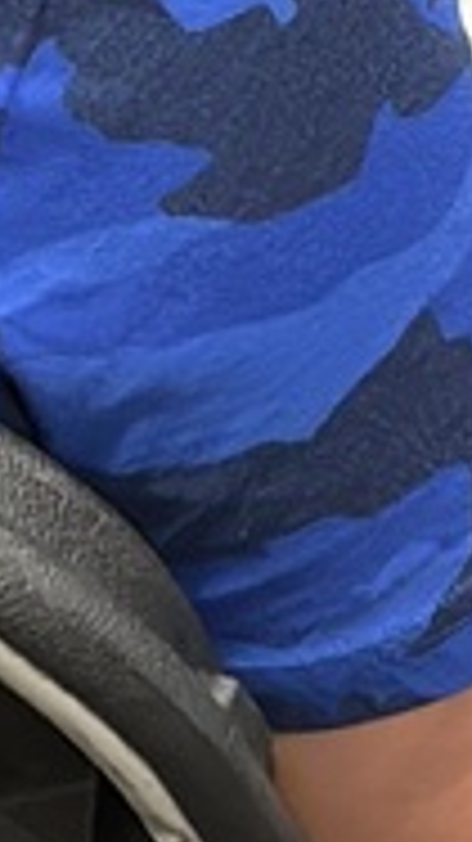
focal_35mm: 287
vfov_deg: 7.4
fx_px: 6394
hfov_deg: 4.2
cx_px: 553
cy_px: -549
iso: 640
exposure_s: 1/30
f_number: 1.78
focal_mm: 6.86
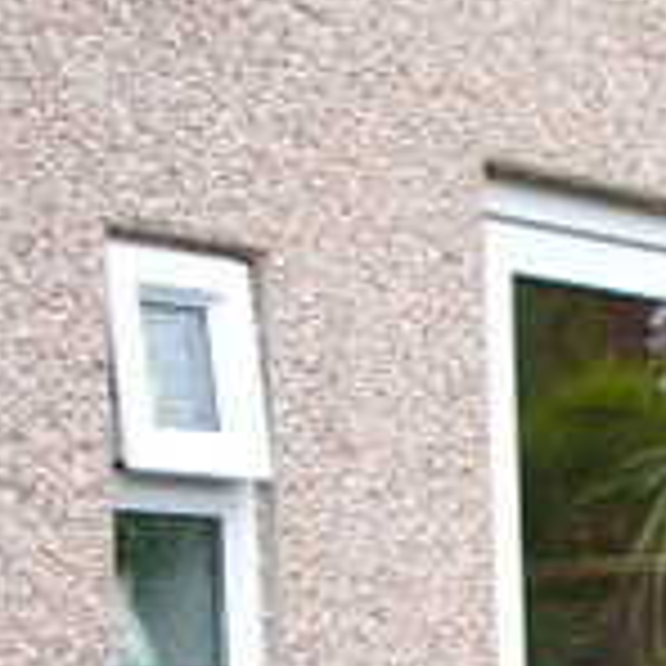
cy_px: 1026
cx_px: 1544
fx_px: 3962
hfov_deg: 8.8
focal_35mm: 182
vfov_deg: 9.3
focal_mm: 7.8
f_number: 2.8
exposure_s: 1/54
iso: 50
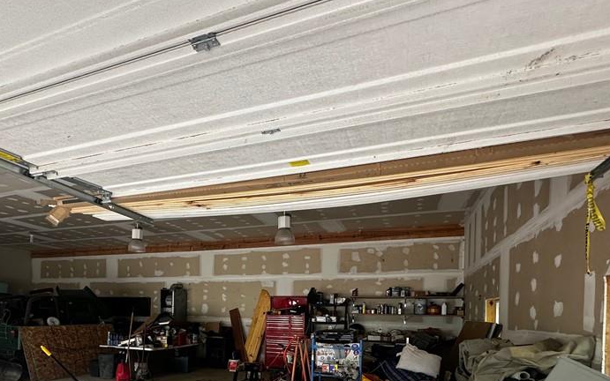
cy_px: 316
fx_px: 366
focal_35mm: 22
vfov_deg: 51.0
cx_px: 252
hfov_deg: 79.0
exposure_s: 1/99
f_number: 2.2
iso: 160
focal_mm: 2.22
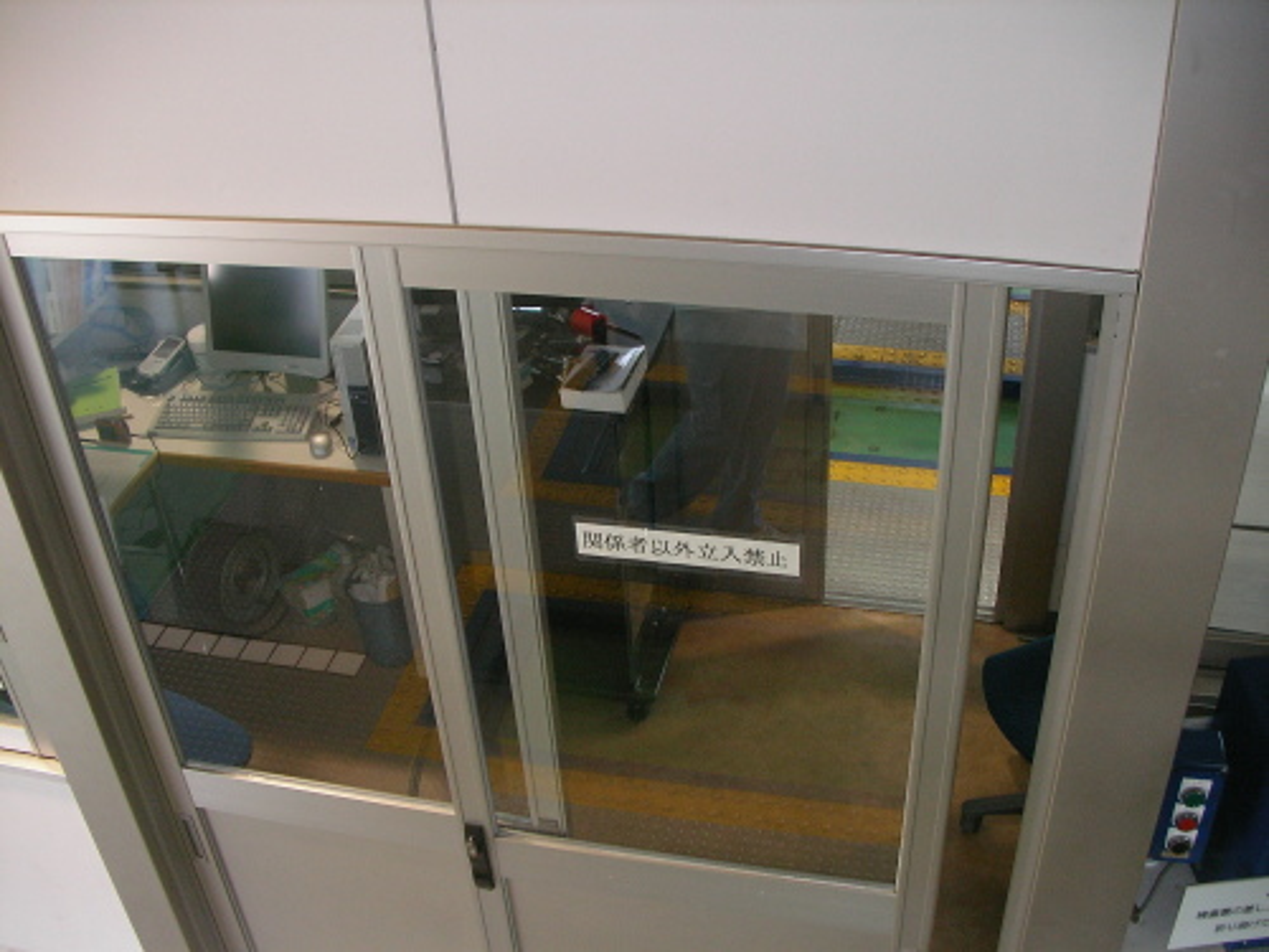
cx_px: 634
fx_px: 1393
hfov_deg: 49.0
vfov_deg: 37.7
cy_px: 476
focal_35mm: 38
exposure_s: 1/40
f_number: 3.5
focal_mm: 6.3
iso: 100
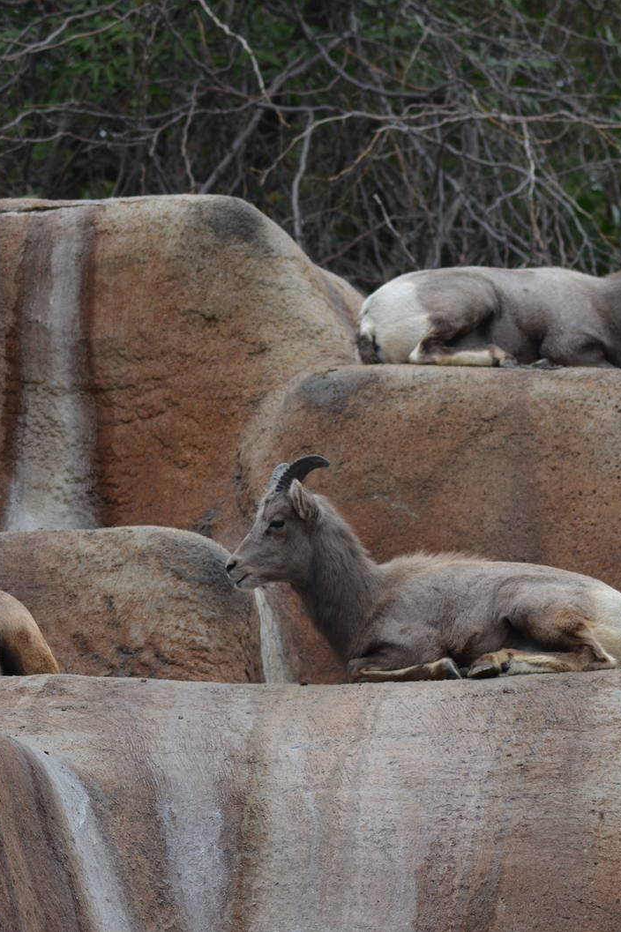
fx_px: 6809
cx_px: 357
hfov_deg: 5.2
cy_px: 466
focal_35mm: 263
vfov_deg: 7.8
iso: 360
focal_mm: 116
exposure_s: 1/500
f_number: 5.6
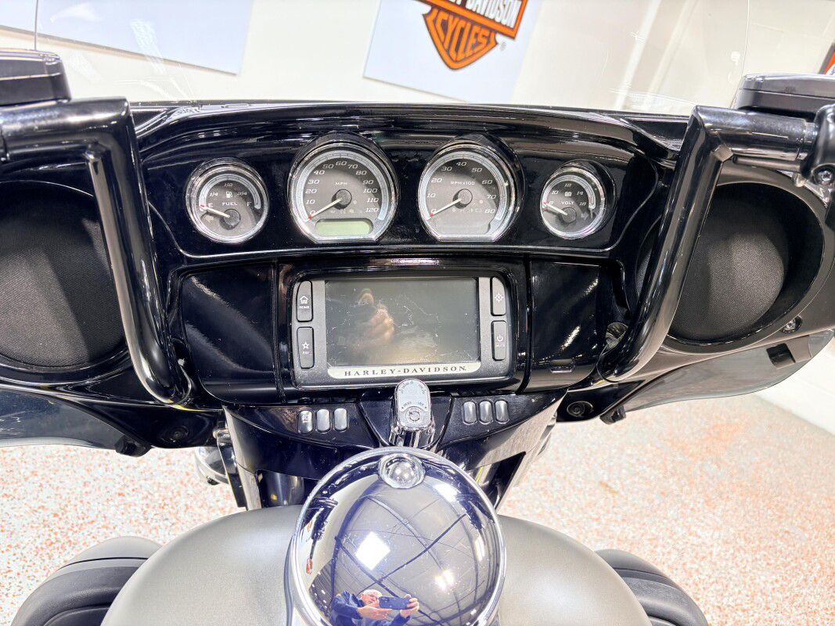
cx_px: 418
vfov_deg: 53.1
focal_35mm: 26
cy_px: 313
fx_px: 627
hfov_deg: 67.3
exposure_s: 1/60
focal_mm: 5.96
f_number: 1.6
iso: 64
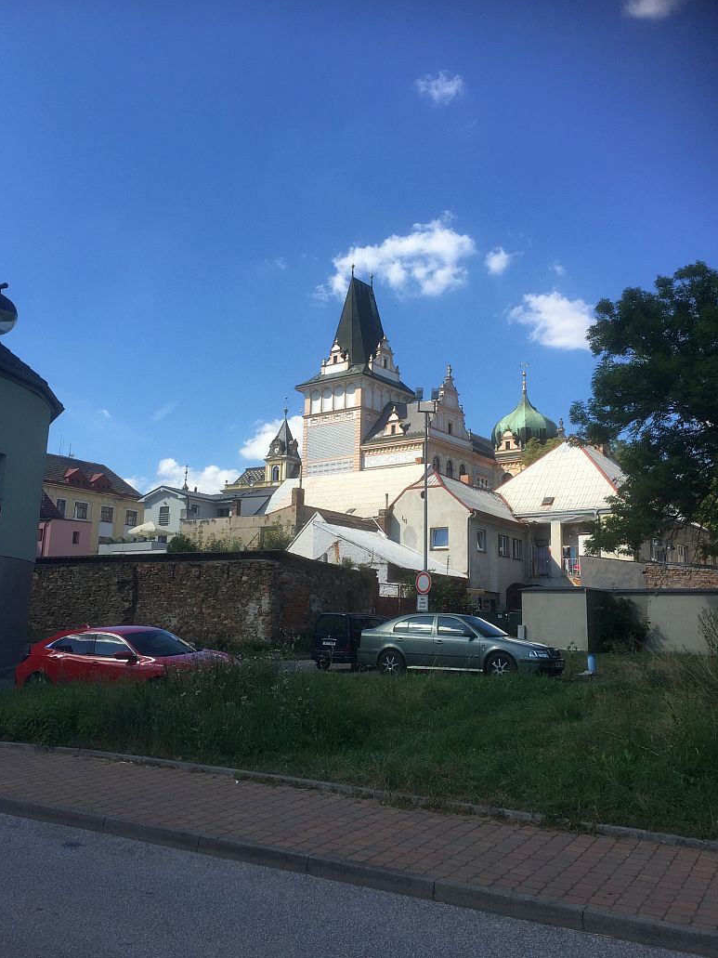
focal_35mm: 30
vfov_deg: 60.0
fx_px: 830
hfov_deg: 46.8
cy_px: 463
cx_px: 354
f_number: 2.2
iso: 32
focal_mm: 4.15
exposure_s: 1/1412
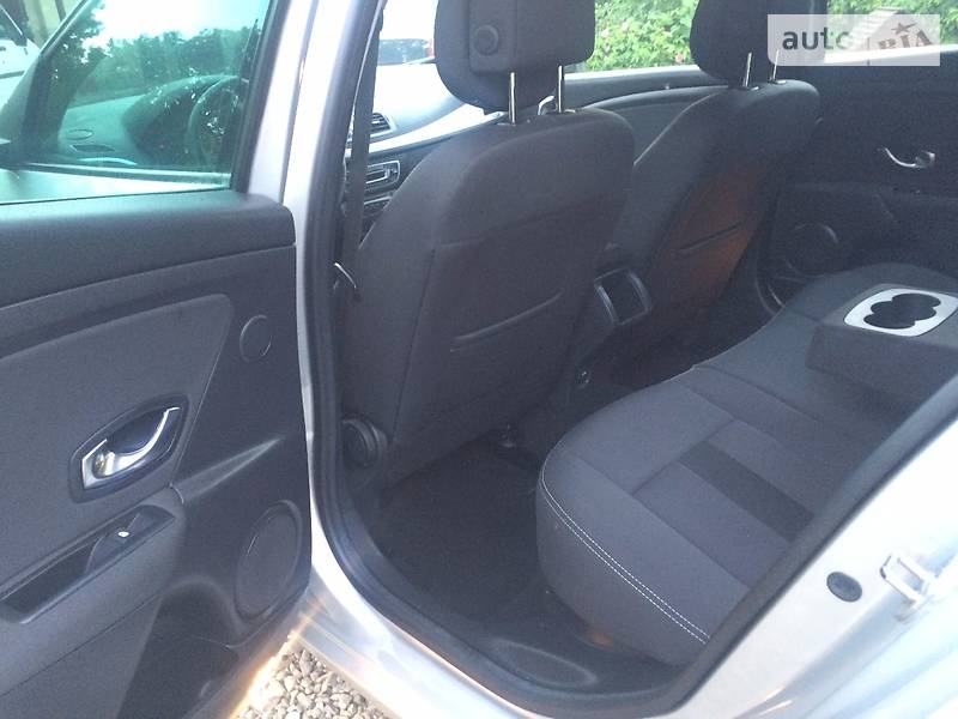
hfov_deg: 61.7
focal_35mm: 29
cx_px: 479
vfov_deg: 48.2
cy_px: 360
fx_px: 803
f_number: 2.2
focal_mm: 4.2
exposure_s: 1/20
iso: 250
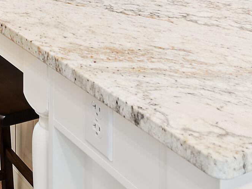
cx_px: -28
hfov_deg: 27.2
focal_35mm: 65
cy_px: -146
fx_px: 473
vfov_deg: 18.1
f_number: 4.5
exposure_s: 1/3
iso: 100
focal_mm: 10
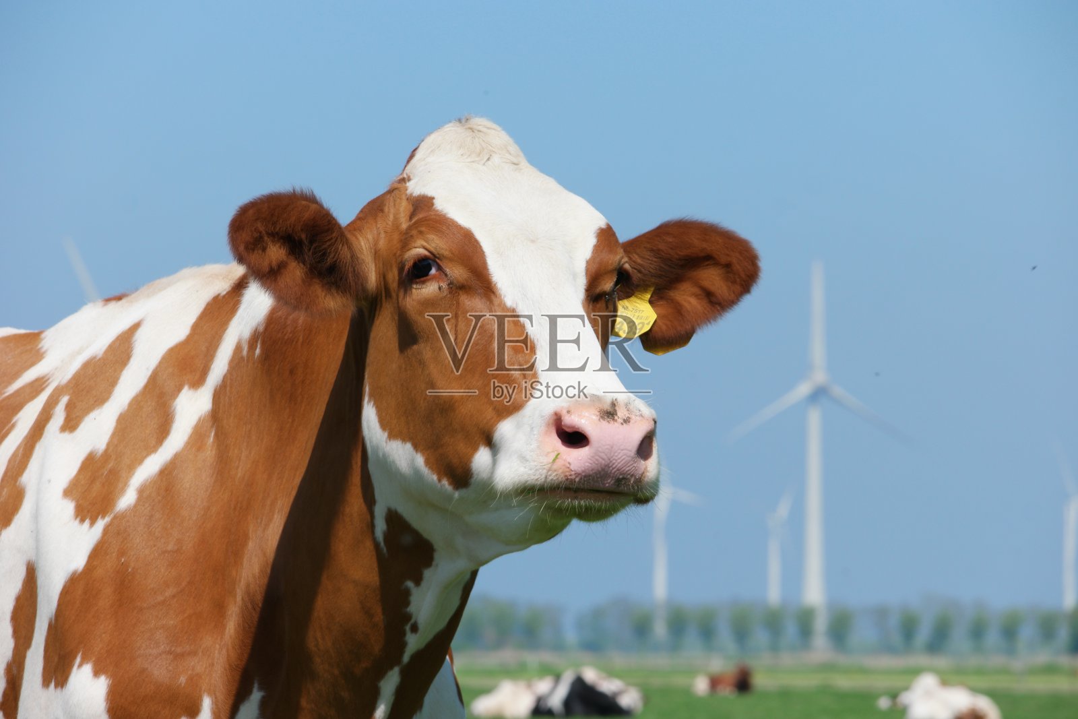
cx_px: 539
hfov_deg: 7.8
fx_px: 7876
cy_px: 360
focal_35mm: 263
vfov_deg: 5.2
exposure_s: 1/250
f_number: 11
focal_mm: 171
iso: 200
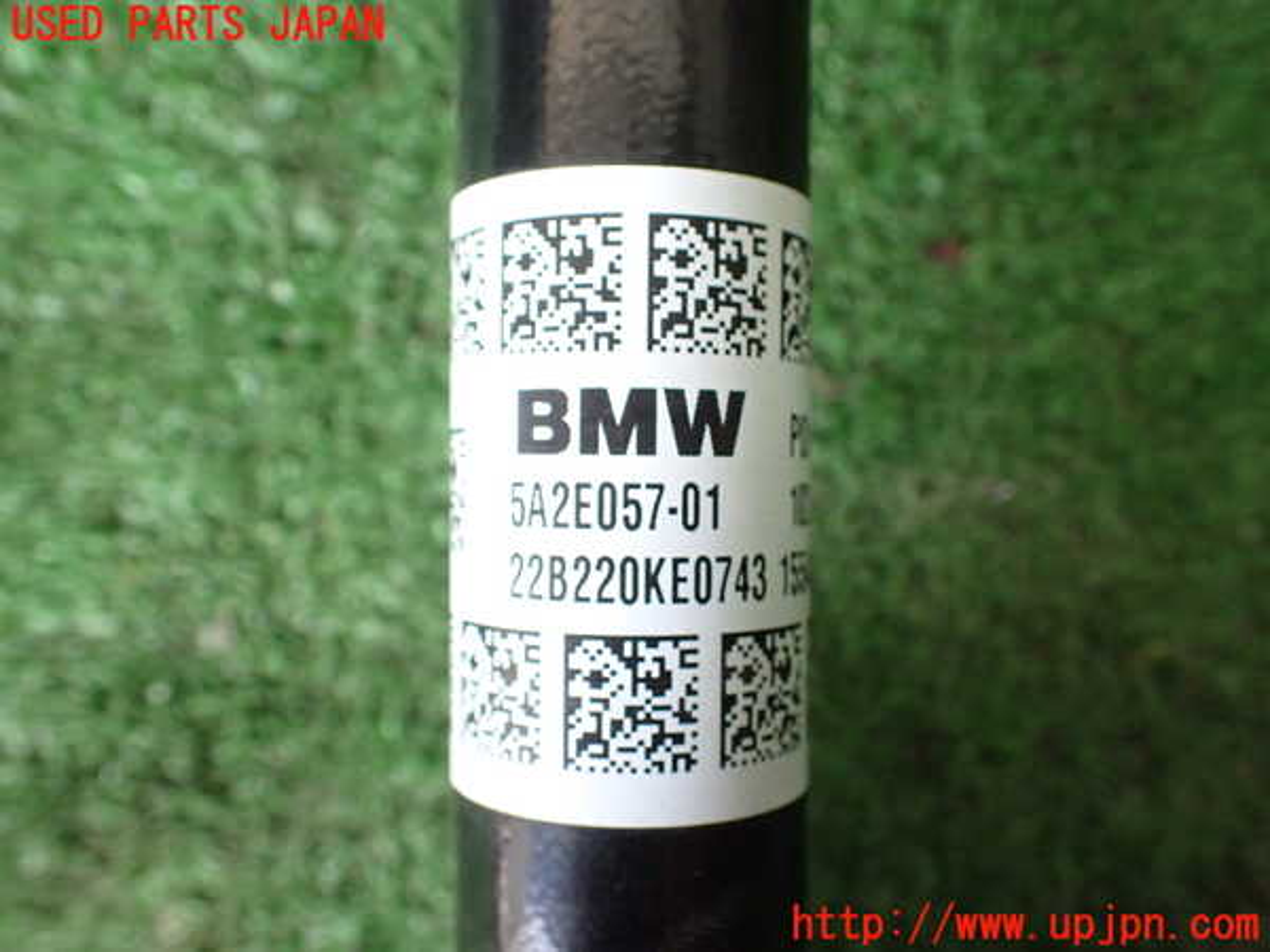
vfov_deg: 46.8
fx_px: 1101
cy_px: 476
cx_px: 635
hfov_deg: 60.0
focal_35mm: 30
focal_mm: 5.4
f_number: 2.3
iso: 800
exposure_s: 1/125
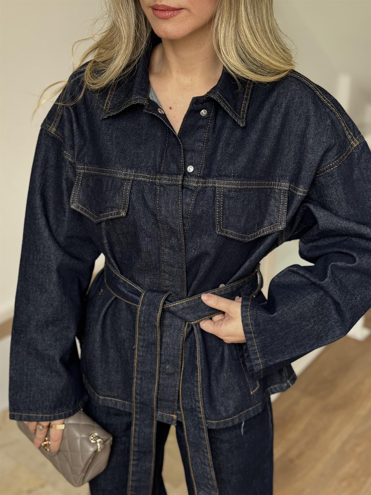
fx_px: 686
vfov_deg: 39.7
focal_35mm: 48
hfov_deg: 30.3
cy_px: 248
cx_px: 186
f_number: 1.78
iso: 125
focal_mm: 6.76
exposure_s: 1/50
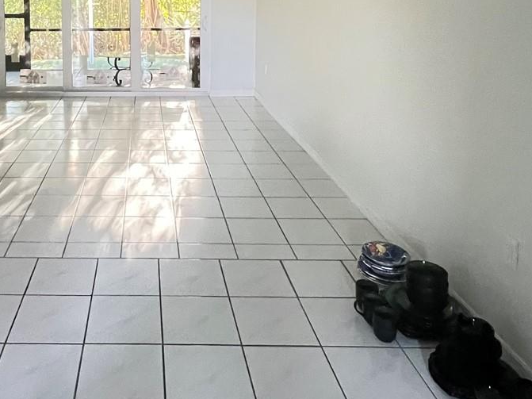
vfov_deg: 40.7
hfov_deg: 55.8
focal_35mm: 31
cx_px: 138
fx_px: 476
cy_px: 17
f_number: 1.8
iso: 800
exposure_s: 1/60
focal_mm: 1.57
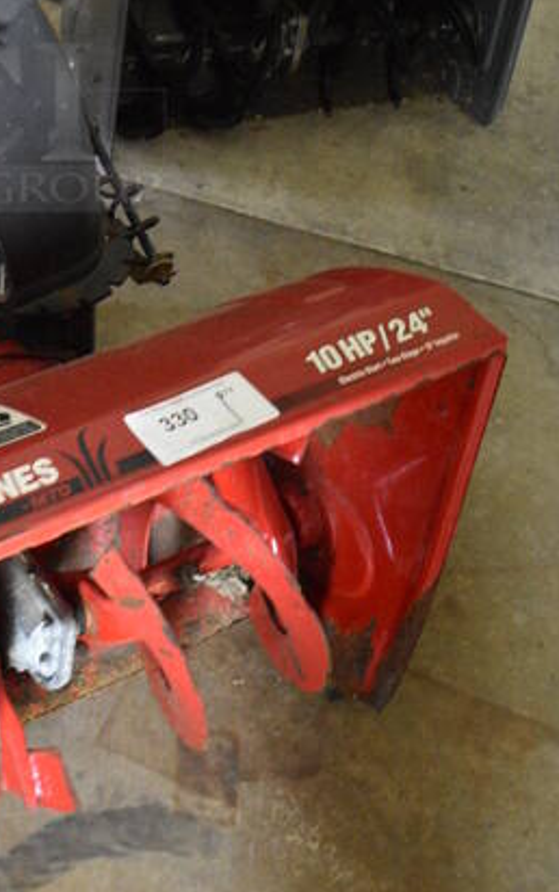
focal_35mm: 61
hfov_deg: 20.3
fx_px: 1485
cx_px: -61
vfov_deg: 31.9
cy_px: 99
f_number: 3.5
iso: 3200
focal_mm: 18
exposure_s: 1/30
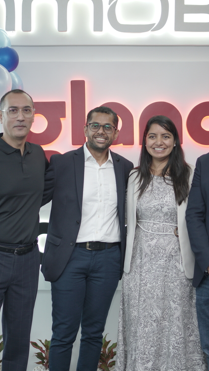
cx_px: 95
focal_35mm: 63
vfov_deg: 33.3
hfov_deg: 19.1
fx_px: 621
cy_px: 178
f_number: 1.8
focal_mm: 35
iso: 320
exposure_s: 1/125
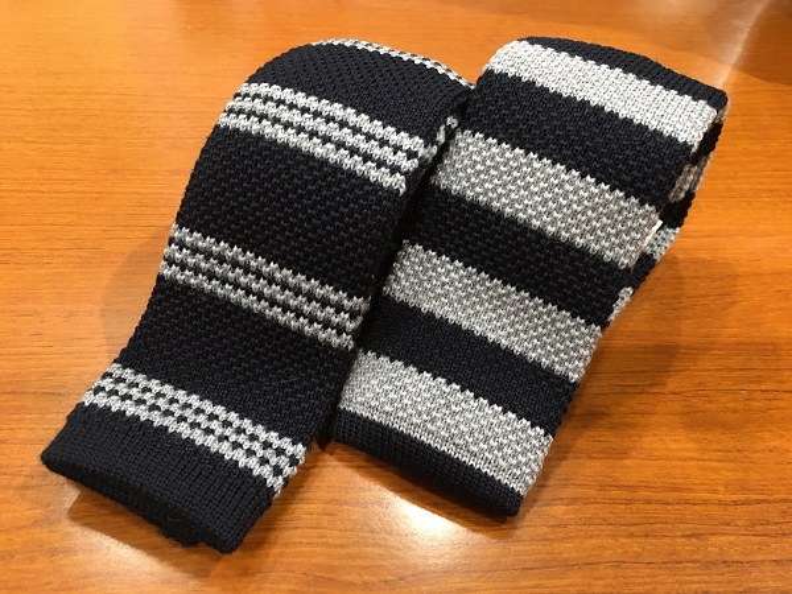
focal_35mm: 29
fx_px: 664
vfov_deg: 48.2
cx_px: 396
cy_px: 297
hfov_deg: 61.7
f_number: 2.2
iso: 125
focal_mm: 4.15
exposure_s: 1/30
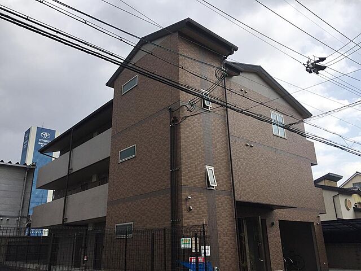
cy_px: 136
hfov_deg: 61.7
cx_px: 180
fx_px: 302
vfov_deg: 48.2
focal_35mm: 29
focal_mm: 4.15
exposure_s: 1/2083
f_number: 2.2
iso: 32
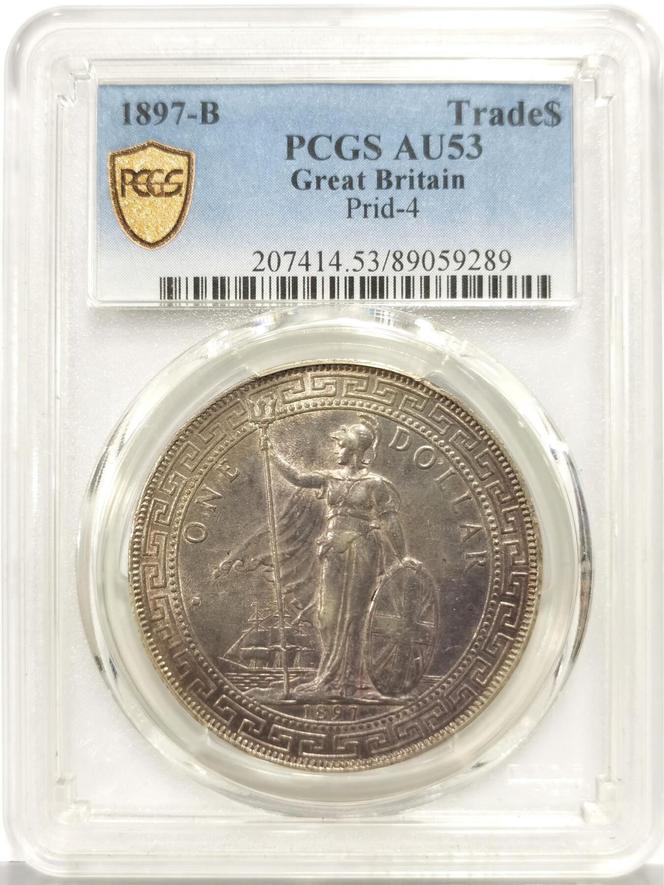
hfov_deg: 27.0
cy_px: 442
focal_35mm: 54
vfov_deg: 35.5
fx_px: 1381
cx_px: 332
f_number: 16
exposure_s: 1/100
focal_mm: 5.56
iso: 160
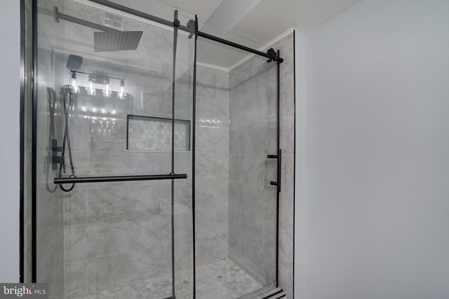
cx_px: 224
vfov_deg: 73.8
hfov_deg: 96.7
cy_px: 150
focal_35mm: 16
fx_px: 200
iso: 1250
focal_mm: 16
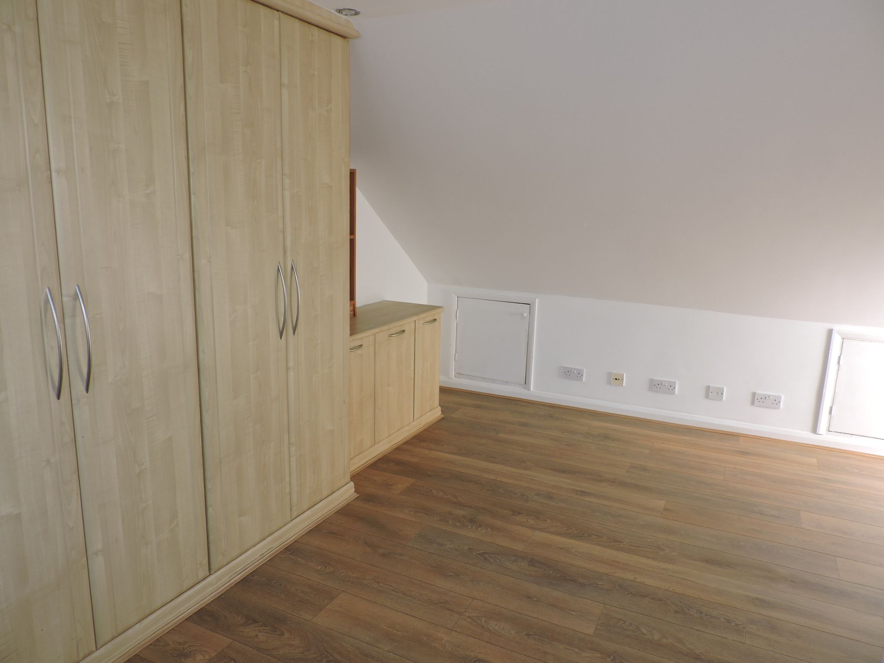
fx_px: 613
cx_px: 442
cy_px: 332
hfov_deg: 71.6
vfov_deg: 56.8
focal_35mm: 24
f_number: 3
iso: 100
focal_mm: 4.3
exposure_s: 1/40
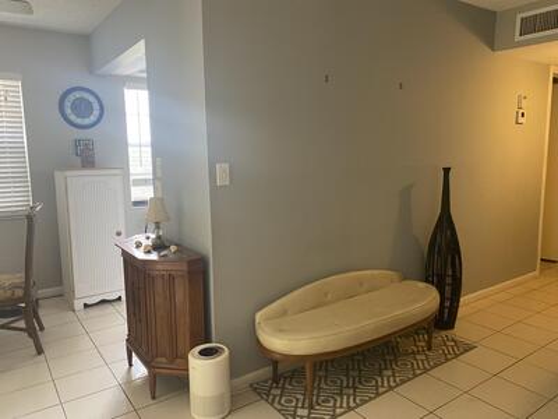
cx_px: 279
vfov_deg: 53.1
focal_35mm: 26
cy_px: 210
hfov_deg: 67.3
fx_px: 419
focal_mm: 4.25
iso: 200
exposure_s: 1/60
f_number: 1.8
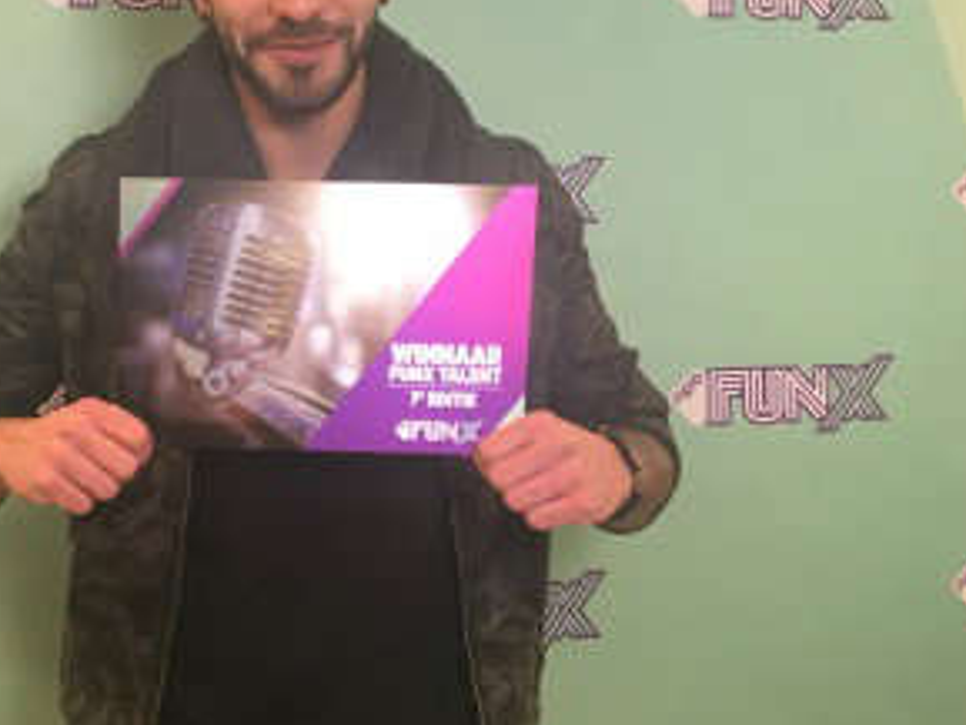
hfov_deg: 36.8
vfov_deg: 29.0
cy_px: 269
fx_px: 1396
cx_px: 191
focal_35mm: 50
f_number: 2.2
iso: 32
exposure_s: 1/17
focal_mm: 4.15
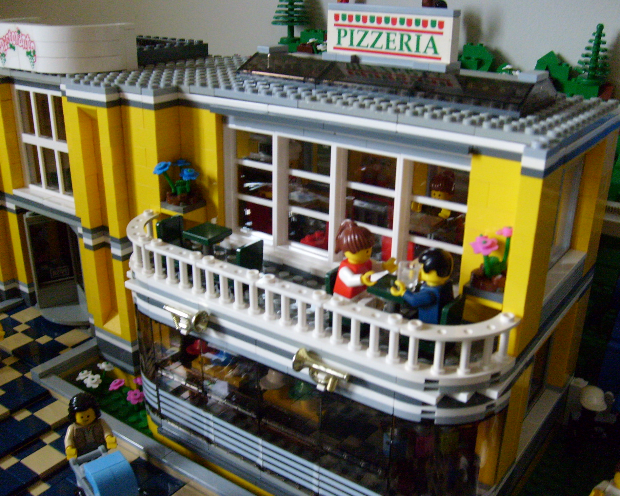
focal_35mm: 37
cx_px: 327
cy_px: 245
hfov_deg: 49.1
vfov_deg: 40.1
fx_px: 679
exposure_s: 1/15
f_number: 2.8
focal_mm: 5.8
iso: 200
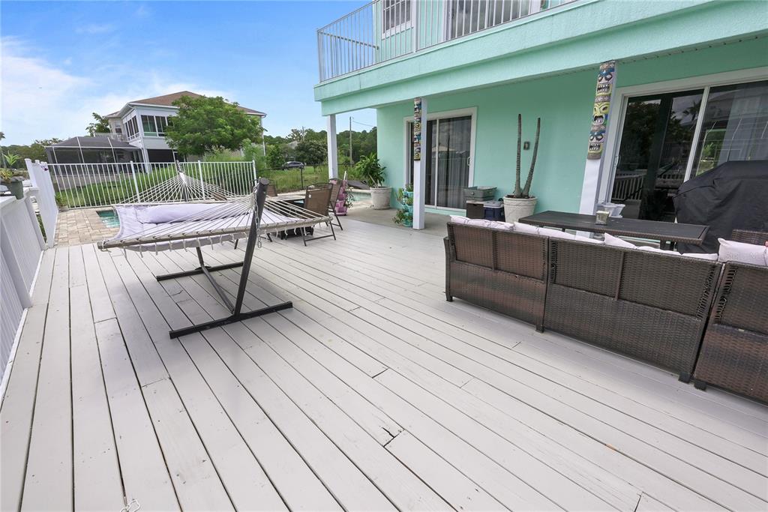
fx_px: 341
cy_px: 256
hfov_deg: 96.7
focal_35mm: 16
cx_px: 384
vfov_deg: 73.8
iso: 320
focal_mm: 16
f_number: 16
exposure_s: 1/125
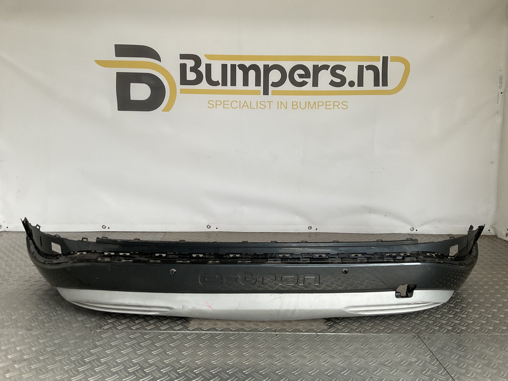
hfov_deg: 61.7
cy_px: 190
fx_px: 426
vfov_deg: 48.2
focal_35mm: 29
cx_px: 254
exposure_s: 1/60
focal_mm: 3
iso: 40
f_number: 1.8
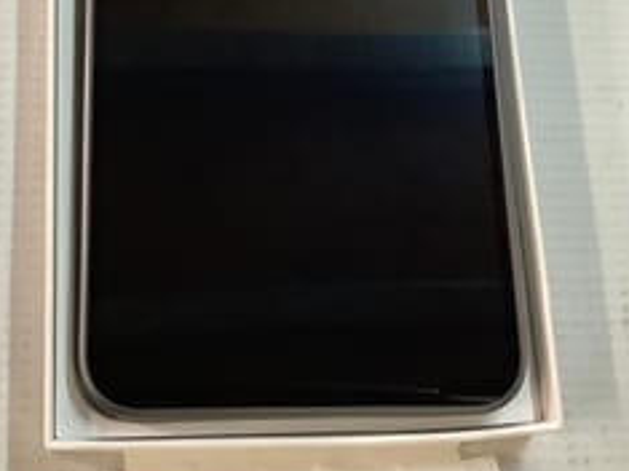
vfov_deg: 21.7
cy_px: 44
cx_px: 230
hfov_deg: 29.3
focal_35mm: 66
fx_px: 1199
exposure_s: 1/50
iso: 160
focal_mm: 3.3
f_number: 2.4
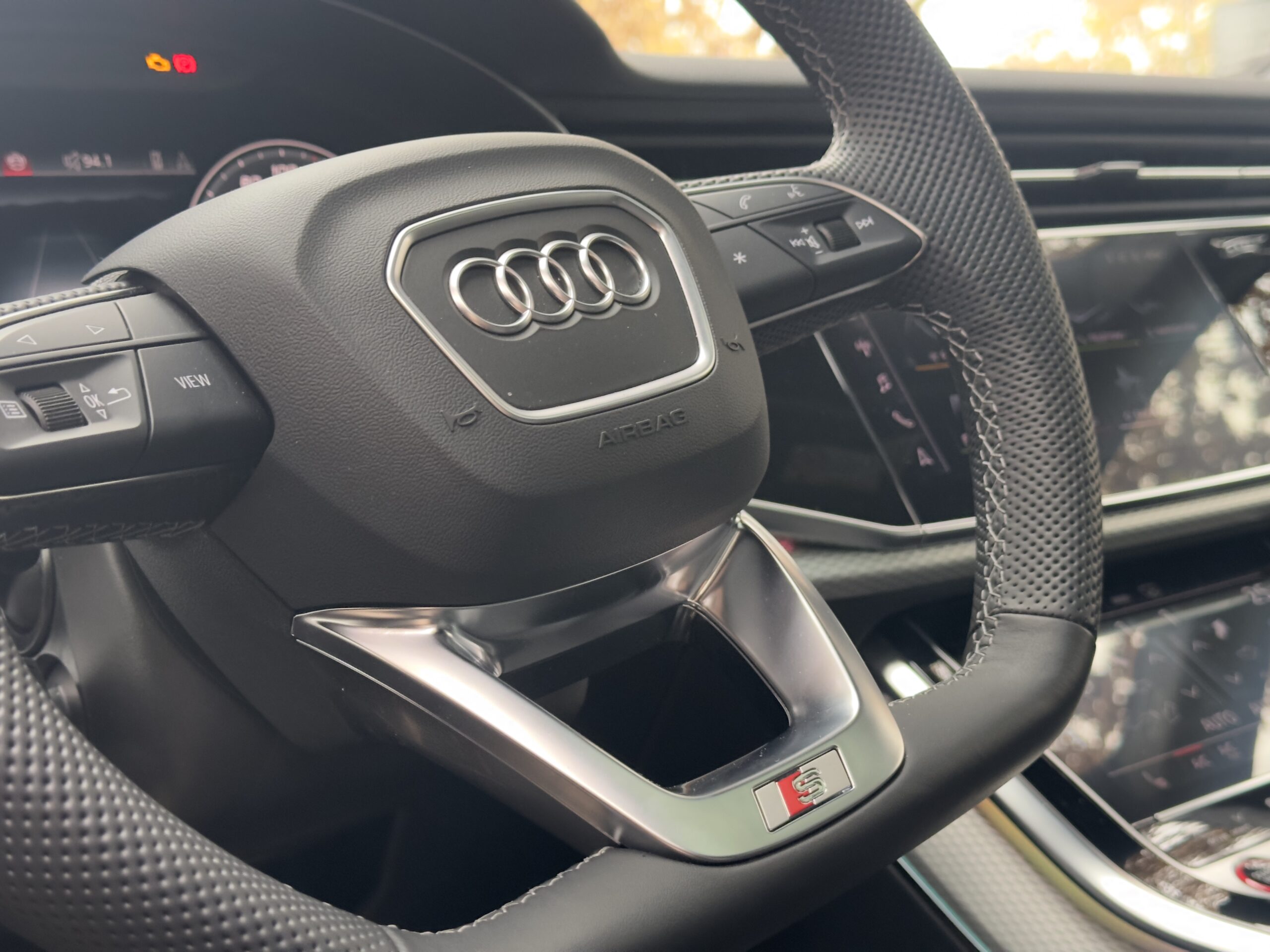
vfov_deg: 30.3
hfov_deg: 39.7
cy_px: 476
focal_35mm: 48
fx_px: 1761
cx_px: 635
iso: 200
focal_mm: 6.86
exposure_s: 1/60
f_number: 1.78
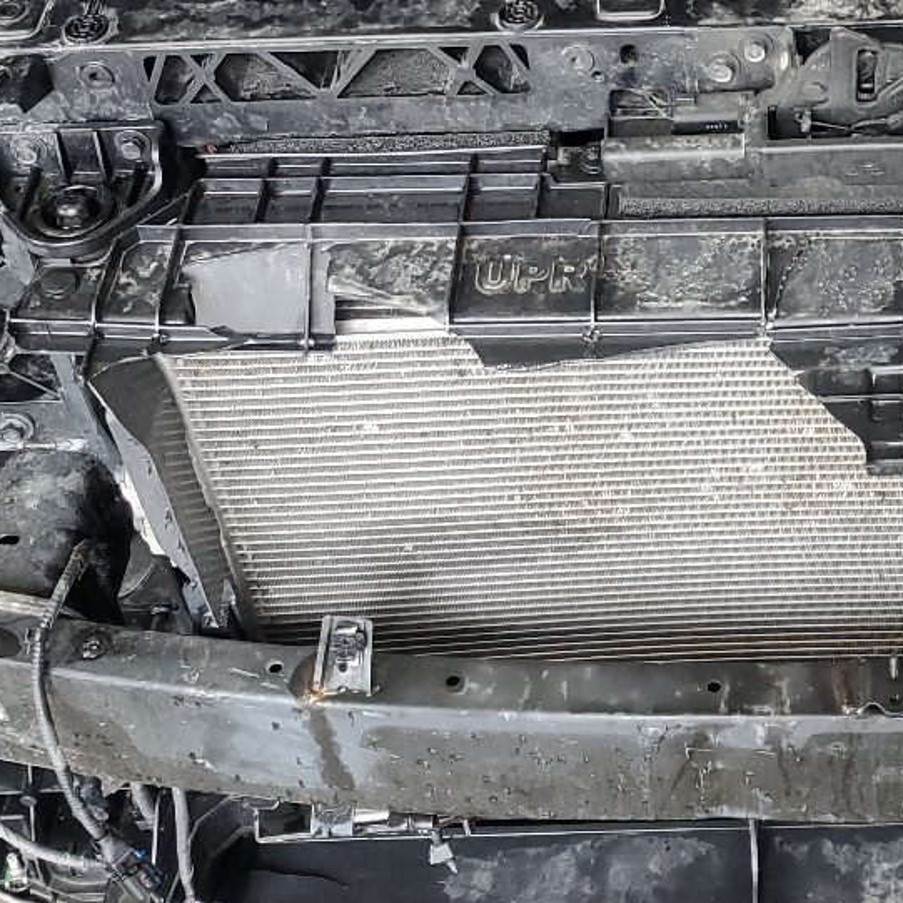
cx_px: 831
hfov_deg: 24.5
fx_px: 2007
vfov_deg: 25.0
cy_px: 187
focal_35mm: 68
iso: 97
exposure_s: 1/60.2
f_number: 1.5
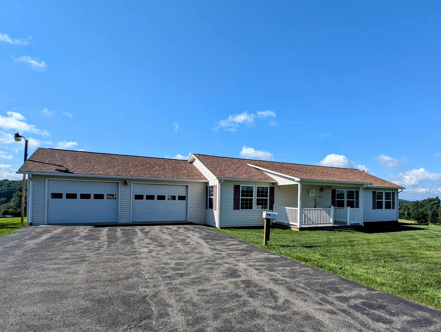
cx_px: 248
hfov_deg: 81.3
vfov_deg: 65.7
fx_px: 255
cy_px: 193
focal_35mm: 20
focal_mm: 2.35
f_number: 2.2
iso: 46
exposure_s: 1/1742
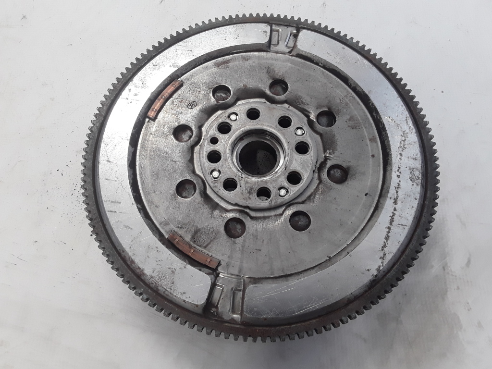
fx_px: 384
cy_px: 184
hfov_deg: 65.3
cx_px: 246
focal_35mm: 27
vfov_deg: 51.4
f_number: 1.9
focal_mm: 2.91
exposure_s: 1/33
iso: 80
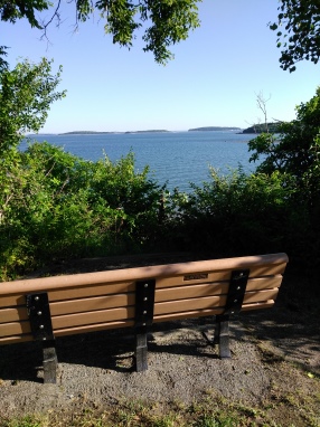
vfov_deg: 81.8
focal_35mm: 20
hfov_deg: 65.9
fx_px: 247
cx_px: 160
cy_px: 214
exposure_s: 1/510
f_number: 2.2
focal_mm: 3.46
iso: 100
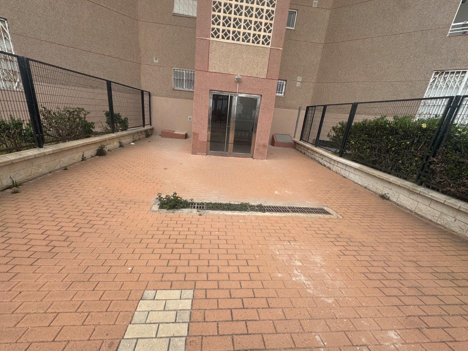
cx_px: 227
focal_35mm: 15
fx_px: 203
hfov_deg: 98.1
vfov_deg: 81.6
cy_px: 187
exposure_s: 1/713
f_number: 2.2
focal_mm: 2.22
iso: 50
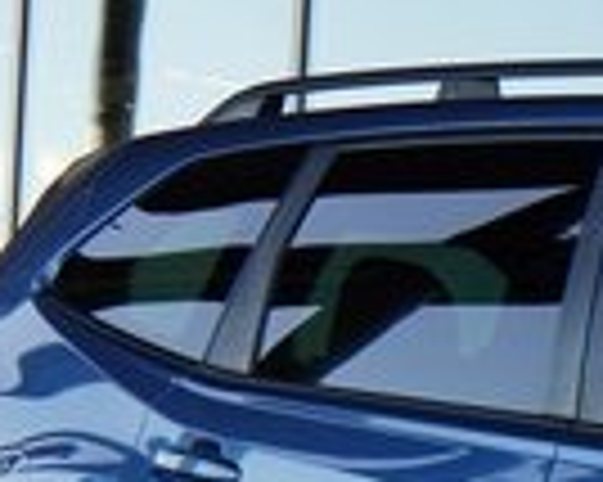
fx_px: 3032
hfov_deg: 10.4
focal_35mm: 170
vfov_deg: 8.8
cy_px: 804
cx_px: 1215
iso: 1000
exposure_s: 1/320
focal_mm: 38
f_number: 8
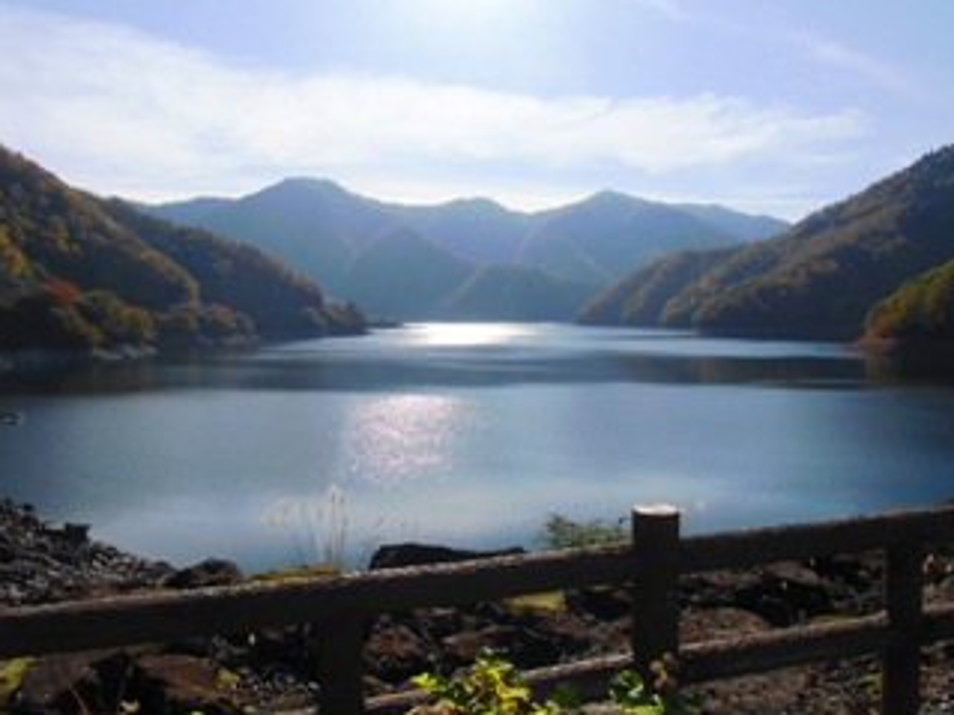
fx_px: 716
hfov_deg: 67.3
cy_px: 340
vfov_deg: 53.0
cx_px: 467
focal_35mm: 26
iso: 64
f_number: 7.9
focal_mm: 4.24
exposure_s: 1/320
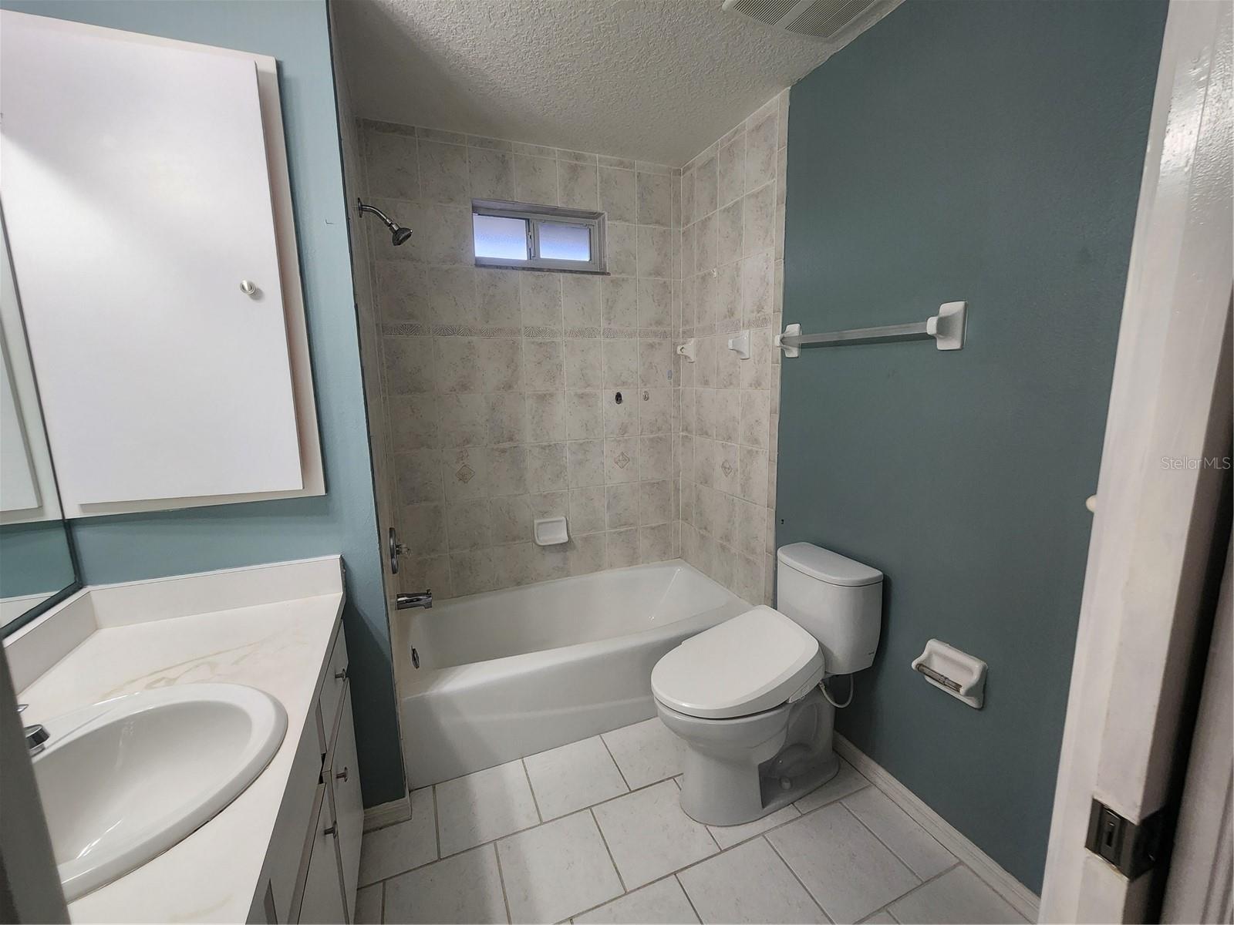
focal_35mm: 13
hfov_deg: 106.2
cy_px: 462
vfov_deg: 89.9
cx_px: 617
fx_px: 463
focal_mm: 2.2
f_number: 2.2
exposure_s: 1/60
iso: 200
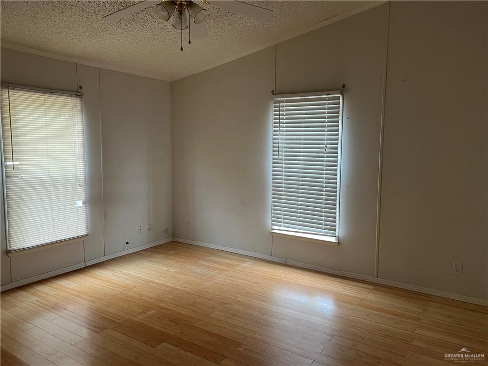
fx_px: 367
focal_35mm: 26
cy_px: 183
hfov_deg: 67.3
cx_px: 244
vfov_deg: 53.1
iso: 125
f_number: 1.5
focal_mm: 5.7
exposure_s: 1/73
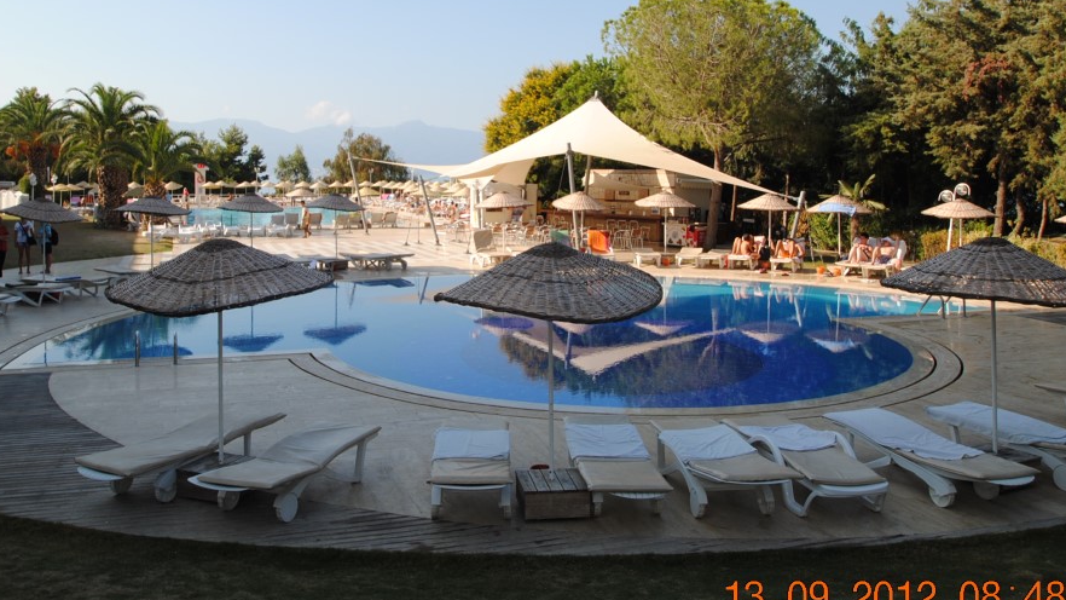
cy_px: 202
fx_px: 867
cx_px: 505
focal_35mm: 31
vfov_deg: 37.7
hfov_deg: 63.1
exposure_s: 1/200
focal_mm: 15
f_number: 7.1
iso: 100
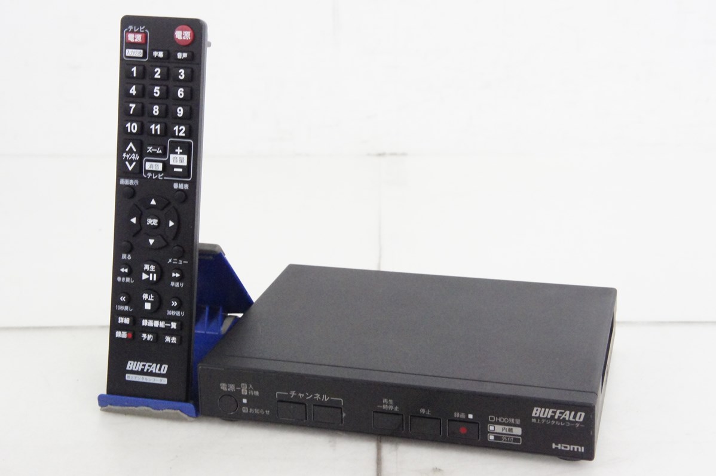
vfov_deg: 22.6
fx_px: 1192
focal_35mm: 60
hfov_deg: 33.4
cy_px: 238
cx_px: 358
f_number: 10
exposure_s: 1/50
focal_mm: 40
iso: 6400
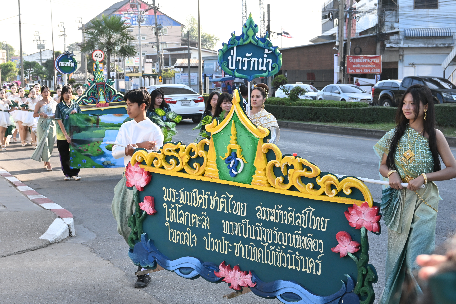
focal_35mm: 66
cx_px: 228
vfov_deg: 20.6
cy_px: 152
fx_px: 836
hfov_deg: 30.5
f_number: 8
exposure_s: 1/250
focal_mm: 44
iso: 400
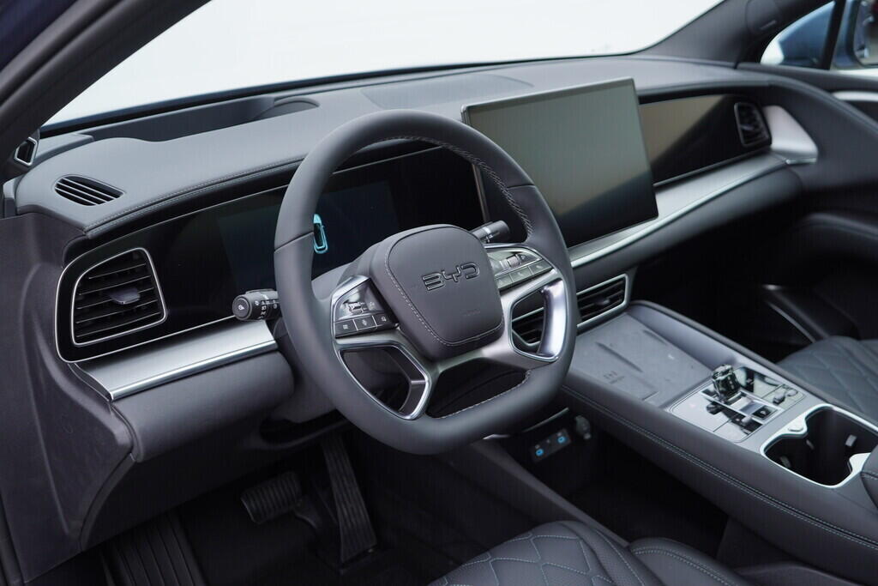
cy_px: 293
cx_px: 439
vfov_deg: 36.9
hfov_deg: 53.1
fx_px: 878
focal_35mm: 36
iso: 125
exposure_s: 1/50
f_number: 3.2
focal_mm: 24
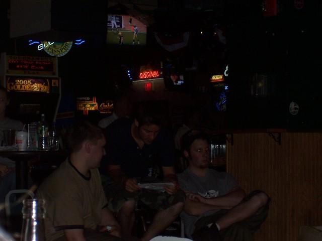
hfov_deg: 17.7
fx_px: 1033
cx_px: 161
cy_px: 120
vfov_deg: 13.3
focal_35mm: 111
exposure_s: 1/90
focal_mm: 16.8
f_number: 4.8
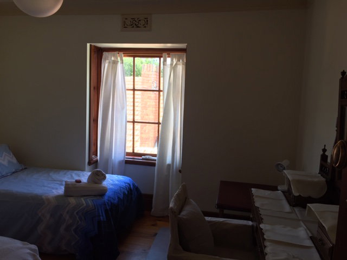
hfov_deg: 61.7
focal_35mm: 29
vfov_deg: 48.2
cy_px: 130
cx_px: 174
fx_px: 291
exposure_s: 1/100
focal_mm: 4.15
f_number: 2.2
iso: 40
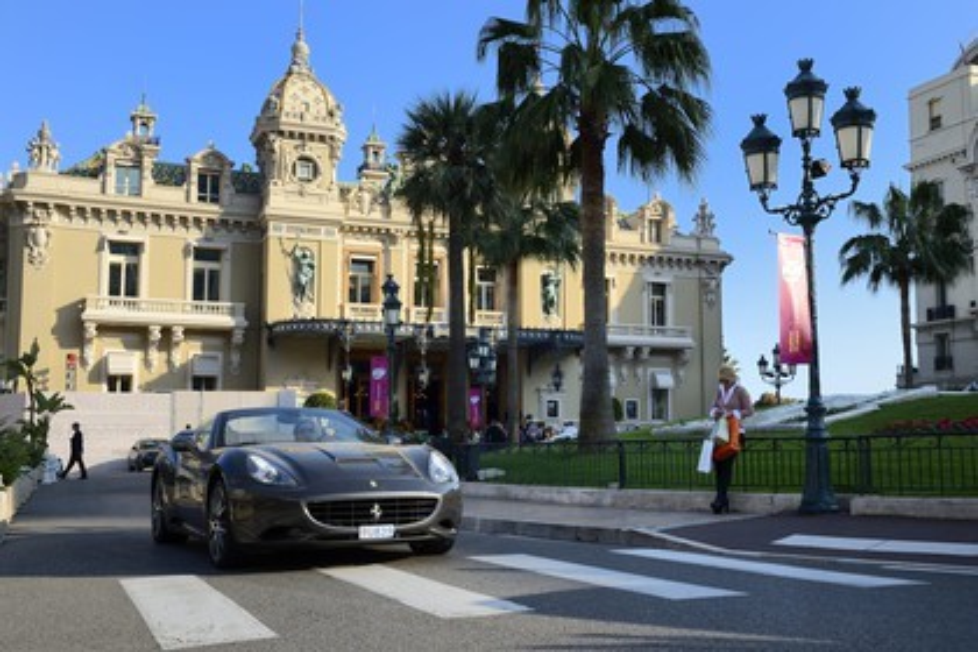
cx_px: 489
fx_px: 951
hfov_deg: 54.4
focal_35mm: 35
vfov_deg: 37.9
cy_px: 326
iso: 200
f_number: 9
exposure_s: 1/250
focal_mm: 35
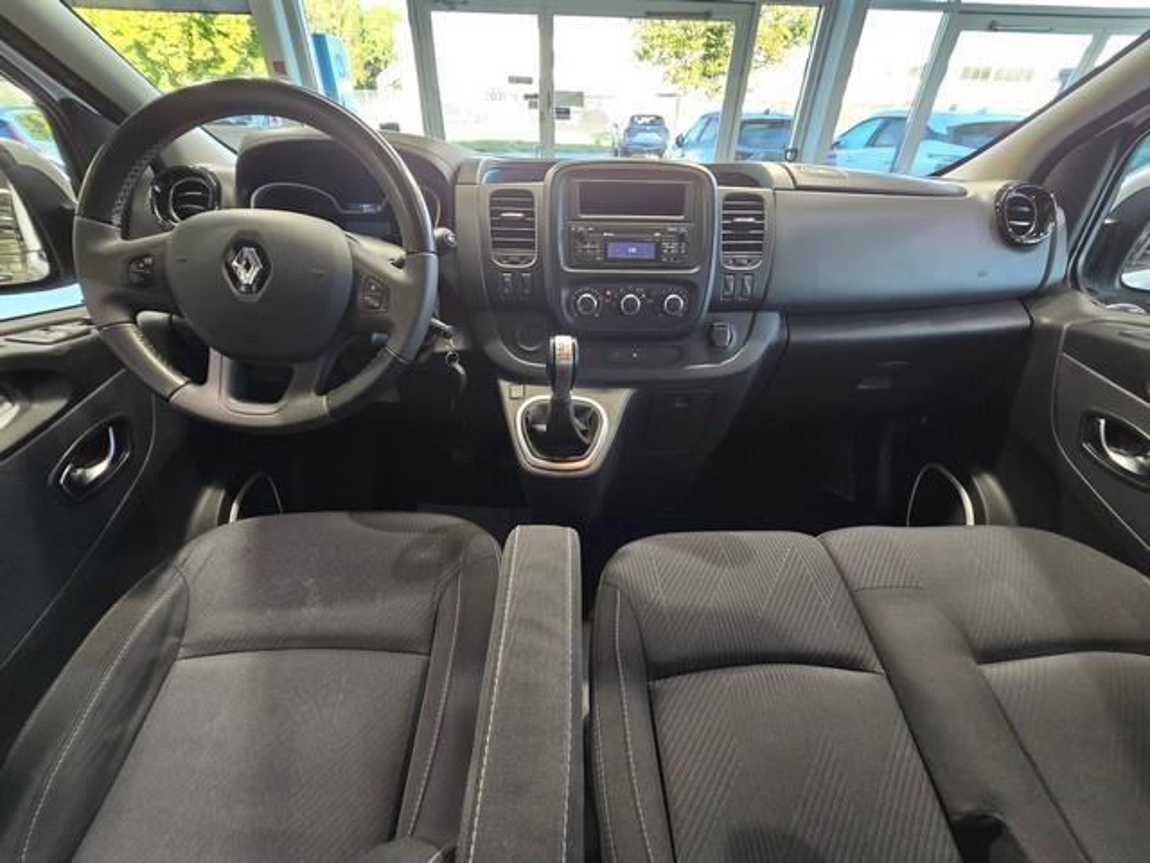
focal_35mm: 13
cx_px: 575
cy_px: 432
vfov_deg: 89.9
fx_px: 432
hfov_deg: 106.2
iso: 320
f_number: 2.2
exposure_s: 1/50
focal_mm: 2.2
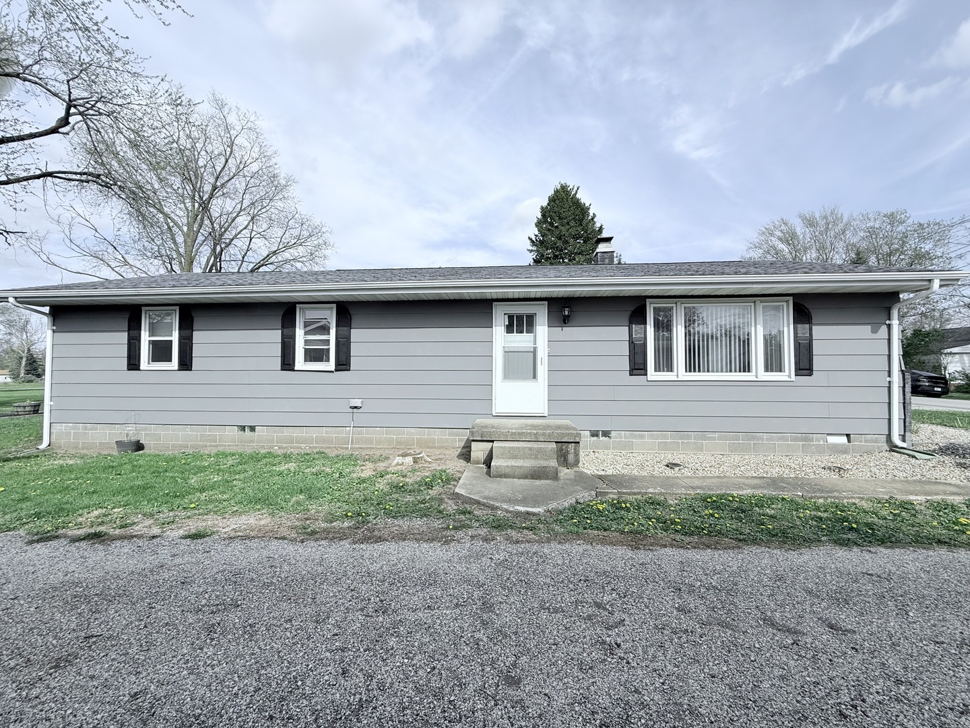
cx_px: 485
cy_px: 364
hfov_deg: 102.1
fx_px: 392
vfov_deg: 85.7
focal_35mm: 14
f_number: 2.2
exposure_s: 1/2237
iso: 50
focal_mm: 2.22
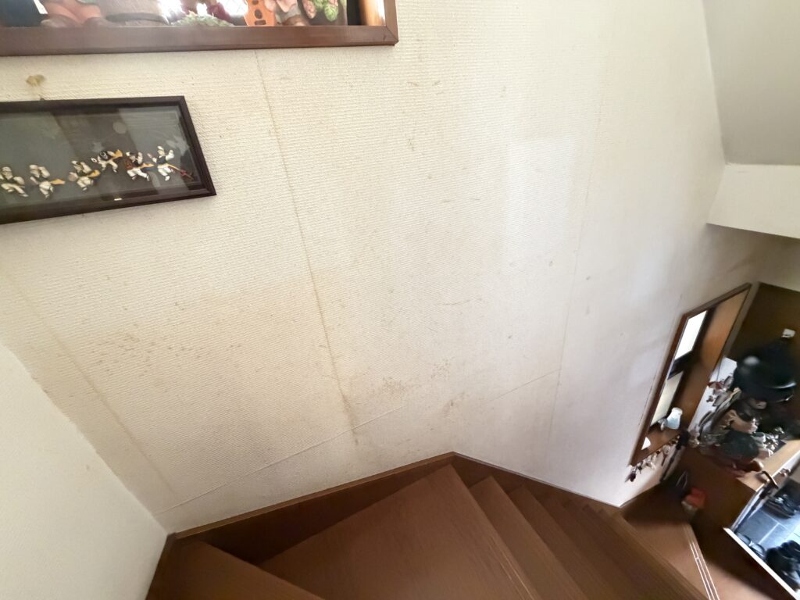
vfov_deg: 85.7
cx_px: 400
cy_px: 300
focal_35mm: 14
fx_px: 324
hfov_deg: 102.1
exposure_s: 1/50
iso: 1250
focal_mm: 2.22
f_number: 2.2
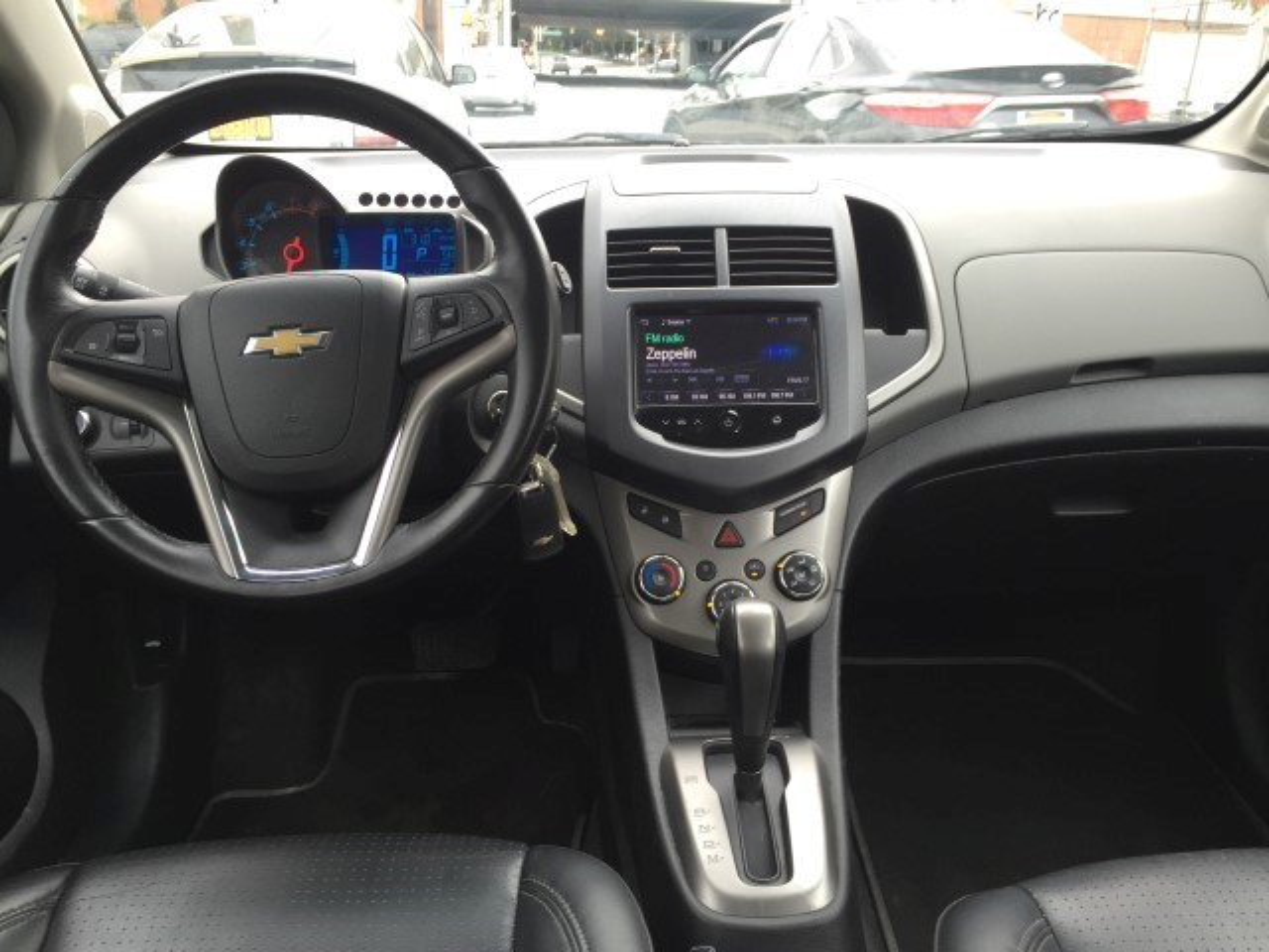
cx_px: 634
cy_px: 476
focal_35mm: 29
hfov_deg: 61.7
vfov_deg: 48.2
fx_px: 1063
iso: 32
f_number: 2.2
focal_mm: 4.15
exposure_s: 1/60
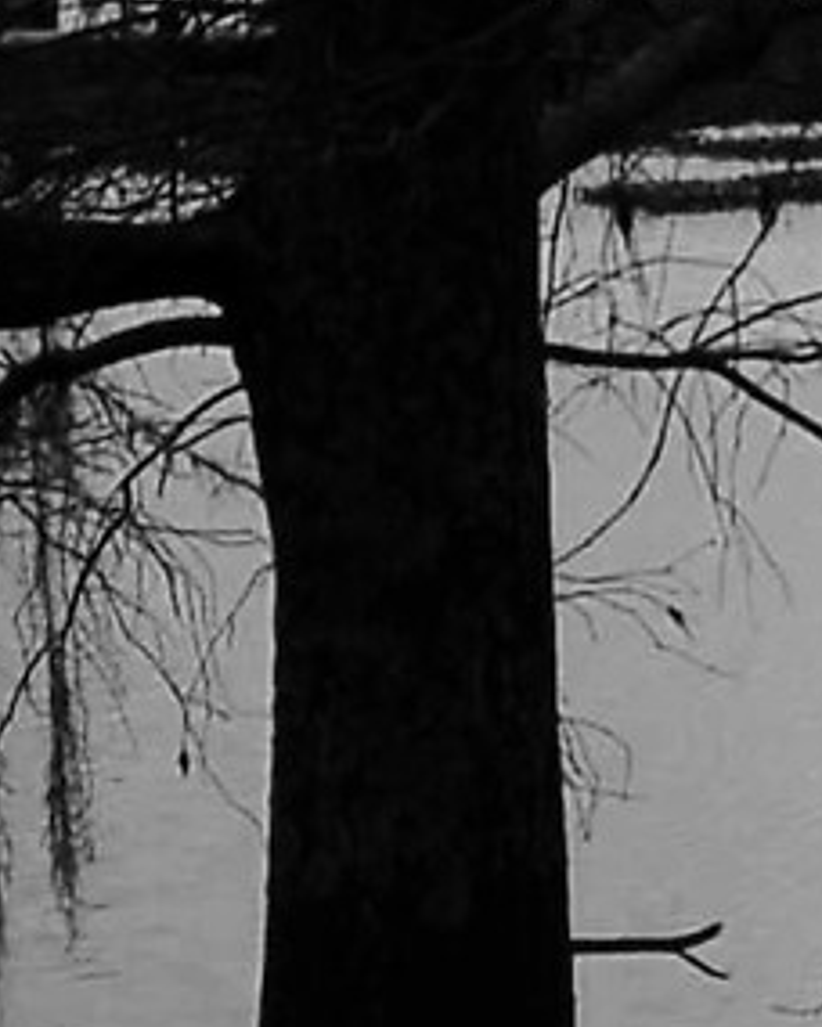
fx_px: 6477
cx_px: 1882
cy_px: 204
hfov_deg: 6.9
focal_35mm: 213
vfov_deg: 9.0
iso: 200
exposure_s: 1/400
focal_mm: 18
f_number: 10
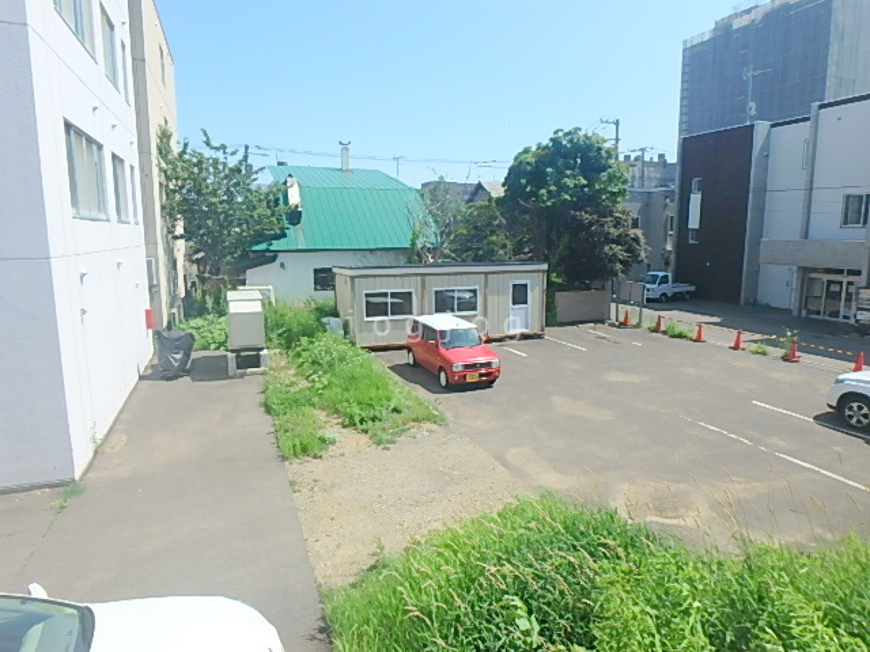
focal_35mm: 21
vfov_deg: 63.4
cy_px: 326
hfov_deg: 79.0
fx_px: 528
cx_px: 435
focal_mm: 3.7
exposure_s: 1/500
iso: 125
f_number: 6
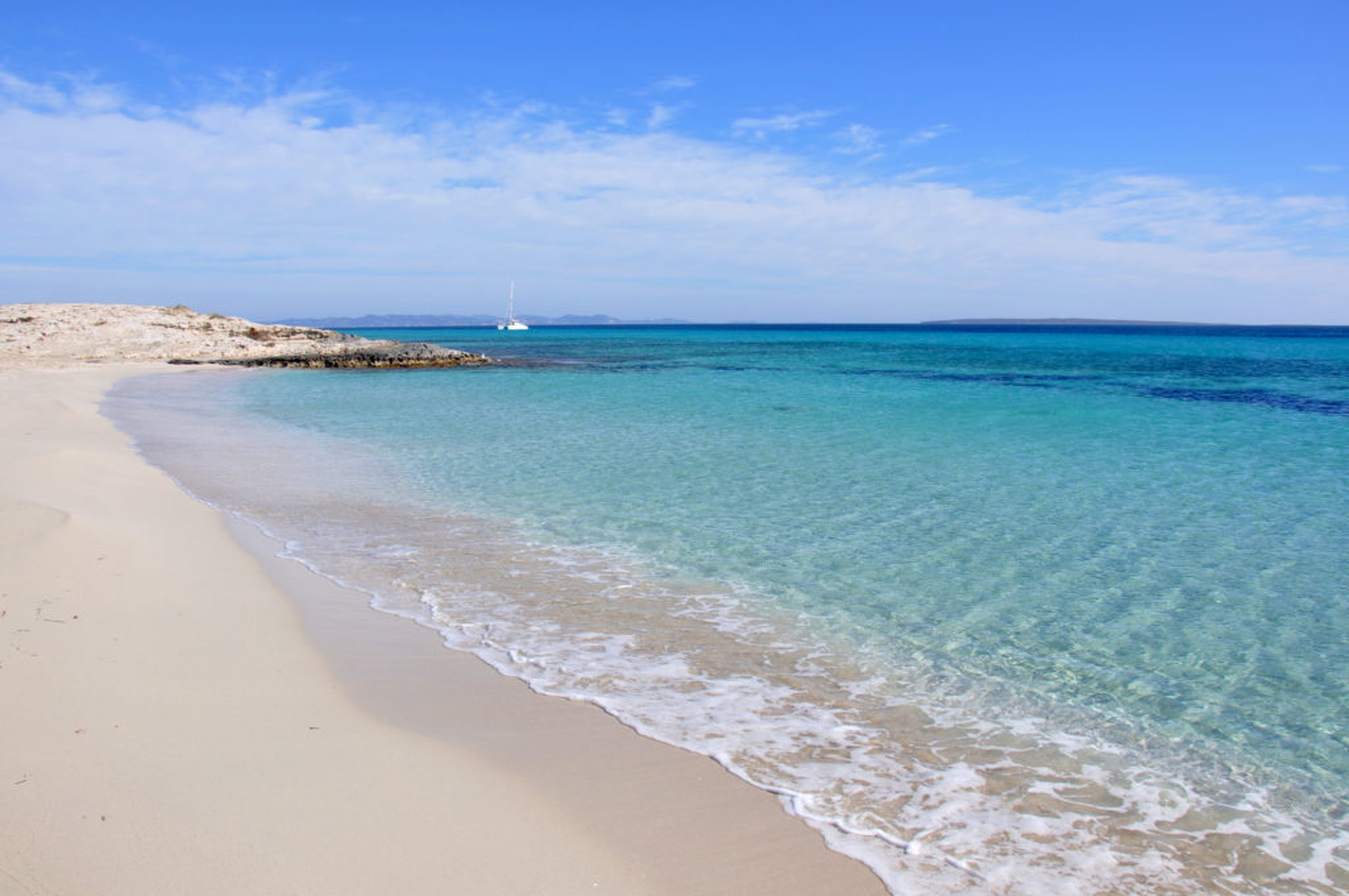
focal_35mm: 27
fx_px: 1010
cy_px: 448
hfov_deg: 67.4
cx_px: 674
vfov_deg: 47.8
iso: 200
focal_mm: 18
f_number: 10
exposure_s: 1/400
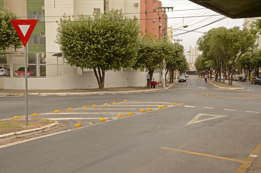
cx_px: 130
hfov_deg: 41.2
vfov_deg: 28.0
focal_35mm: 48
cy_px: 86
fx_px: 347
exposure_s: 1/125
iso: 100
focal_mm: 32
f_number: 8
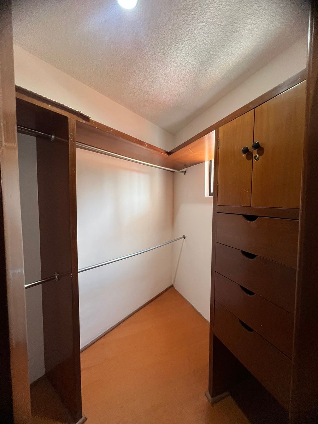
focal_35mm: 13
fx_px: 159
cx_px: 159
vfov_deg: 106.2
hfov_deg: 89.9
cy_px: 212
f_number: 1.8
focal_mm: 1.57
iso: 250
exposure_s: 1/69
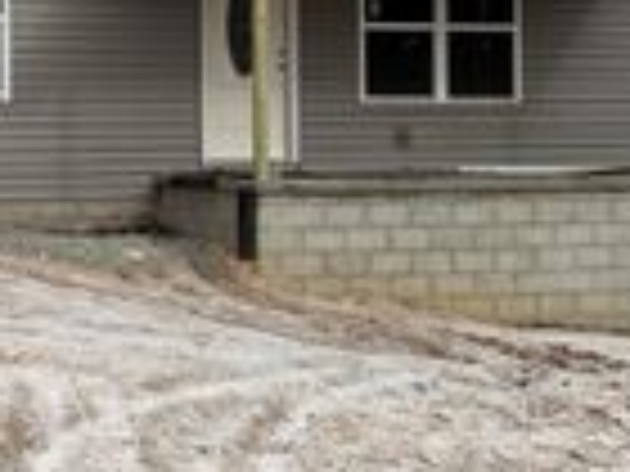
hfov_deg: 21.7
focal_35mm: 86
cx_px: -50
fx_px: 1565
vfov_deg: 17.1
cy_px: 110
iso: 80
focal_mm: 6.76
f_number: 1.78
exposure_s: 1/4405
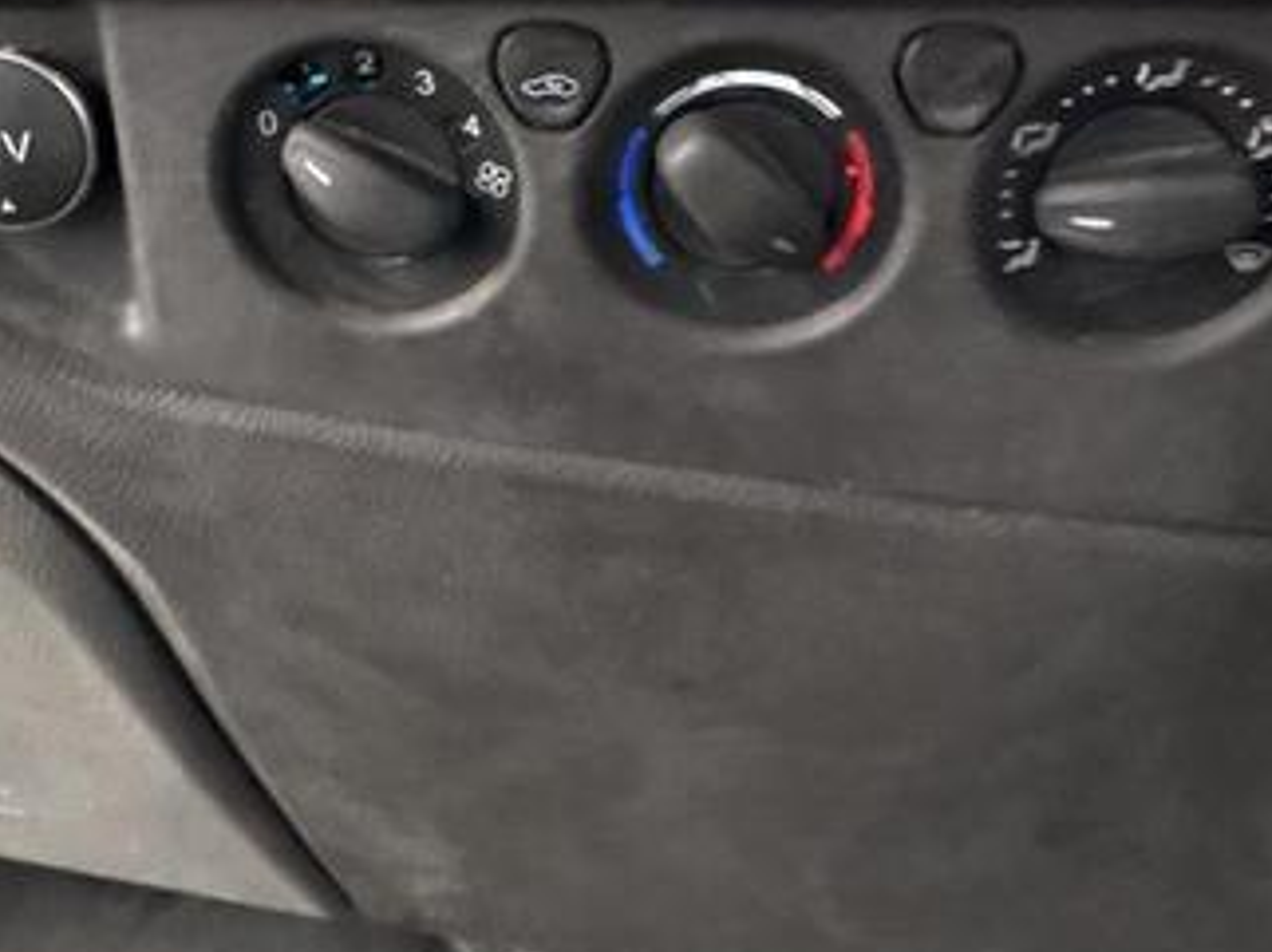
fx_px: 1432
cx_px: 498
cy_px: 190
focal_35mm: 39
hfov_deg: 47.6
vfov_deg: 35.6
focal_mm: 2.22
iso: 400
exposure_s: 1/60
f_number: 2.2
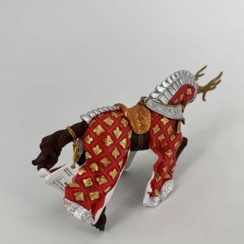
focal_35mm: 29
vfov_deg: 55.6
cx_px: 122
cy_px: 127
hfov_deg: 55.6
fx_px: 231
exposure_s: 1/1026
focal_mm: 6.76
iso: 80
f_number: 1.78
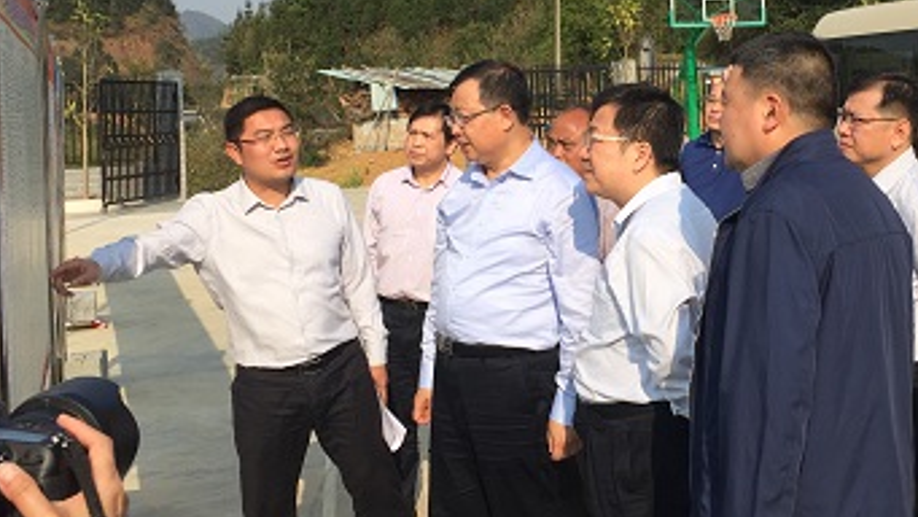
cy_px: 129
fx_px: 1242
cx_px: 530
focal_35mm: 51
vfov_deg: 23.3
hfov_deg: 40.5
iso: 32
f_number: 2.2
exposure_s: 1/1883
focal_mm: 4.15
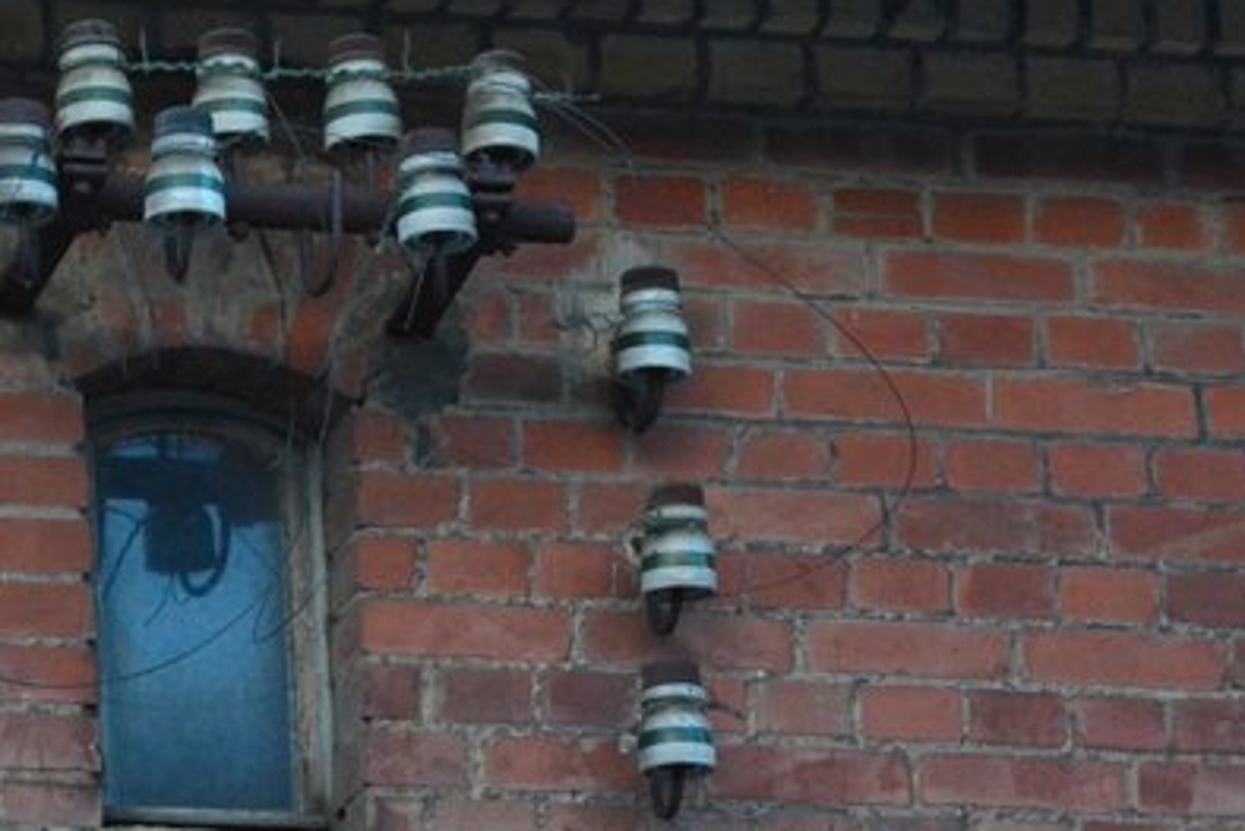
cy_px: 724
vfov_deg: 4.3
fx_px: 11070
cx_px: 51
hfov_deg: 6.4
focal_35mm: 320
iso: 2000
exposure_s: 1/640
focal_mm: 70
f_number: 5
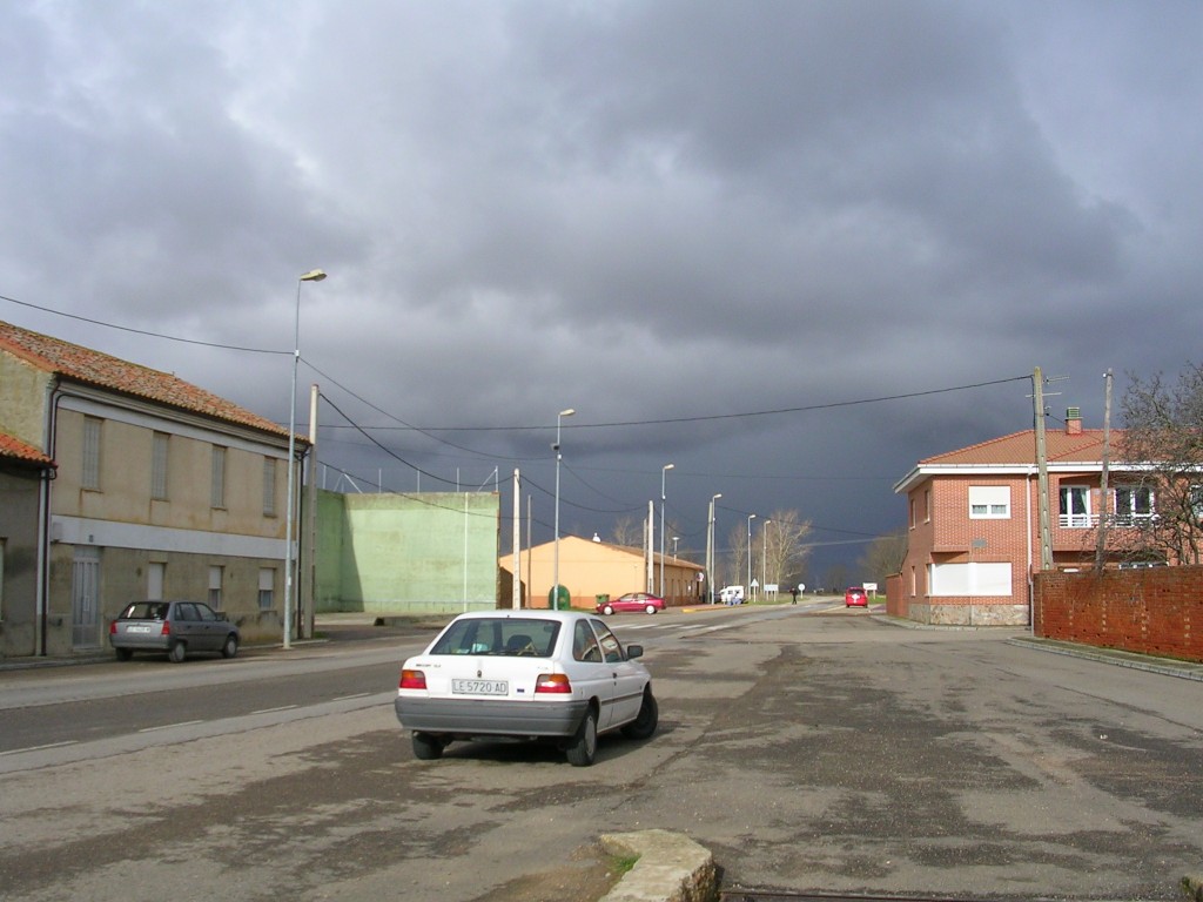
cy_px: 451
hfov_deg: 49.0
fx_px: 1321
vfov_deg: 37.7
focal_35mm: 38
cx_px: 602
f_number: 5.6
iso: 50
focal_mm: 5.8
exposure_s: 1/390
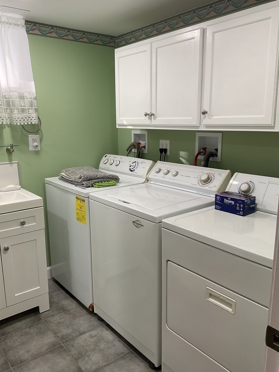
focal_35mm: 29
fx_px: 312
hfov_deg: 48.2
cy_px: 186
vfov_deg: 61.7
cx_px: 140
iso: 32
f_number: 1.8
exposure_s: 1/60
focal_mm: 3
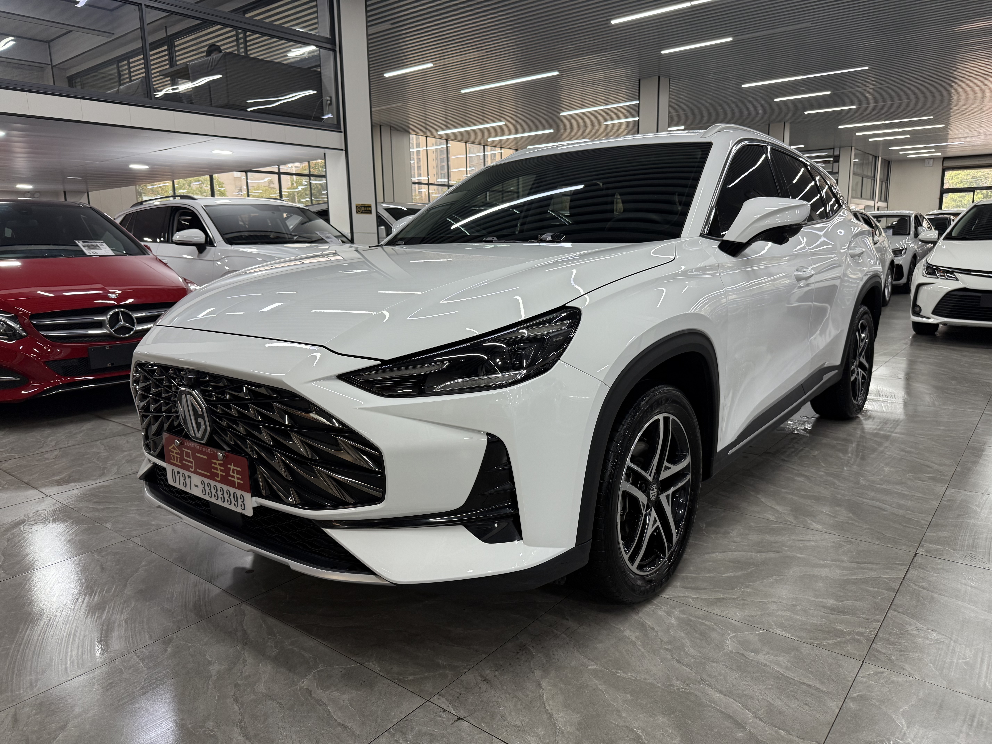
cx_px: 496
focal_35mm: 24
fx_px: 688
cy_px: 372
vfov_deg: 56.8
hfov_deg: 71.6
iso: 125
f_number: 1.78
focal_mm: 6.76
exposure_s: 1/50
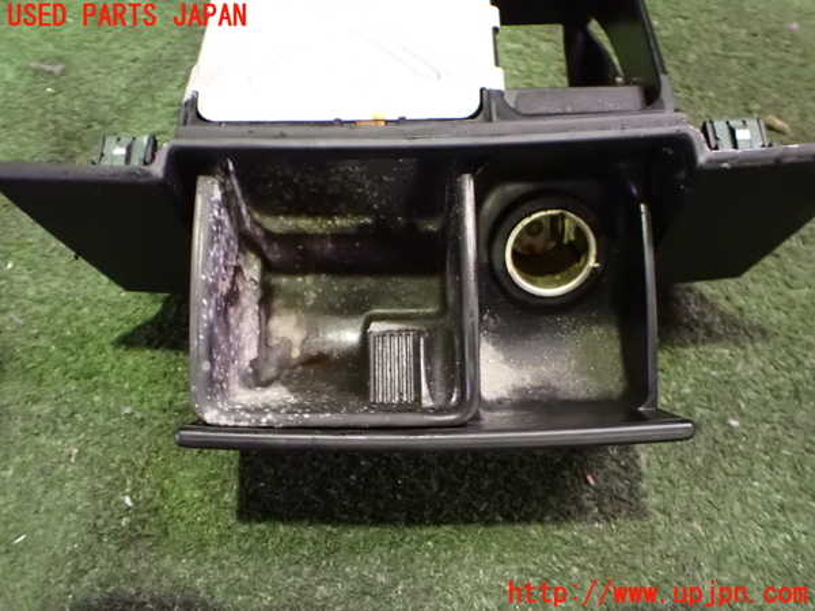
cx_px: 408
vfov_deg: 46.8
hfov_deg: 60.0
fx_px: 706
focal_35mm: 30
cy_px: 306
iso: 1600
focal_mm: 5.4
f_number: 2.3
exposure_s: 1/30
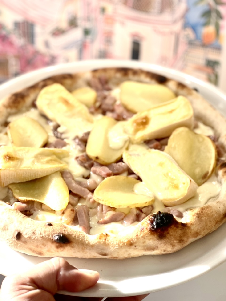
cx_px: 113
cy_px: 150
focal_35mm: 64
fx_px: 557
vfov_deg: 30.3
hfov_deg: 22.9
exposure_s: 1/146
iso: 20
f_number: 2.2
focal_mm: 7.5
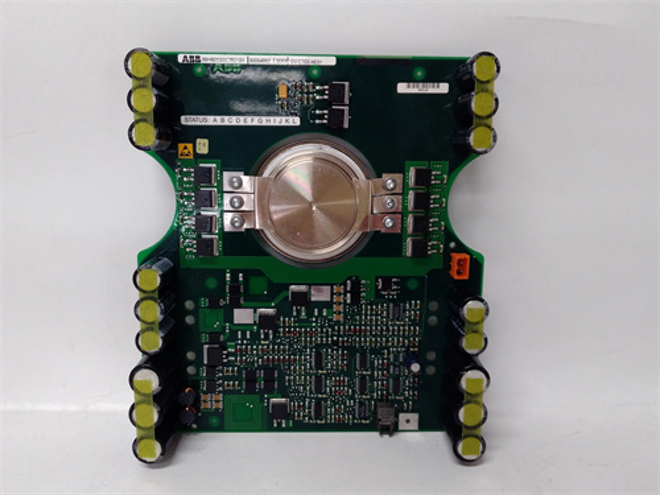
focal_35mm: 27
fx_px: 515
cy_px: 248
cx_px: 330
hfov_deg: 65.3
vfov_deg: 51.4
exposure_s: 1/33
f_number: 2
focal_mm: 3.79
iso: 238
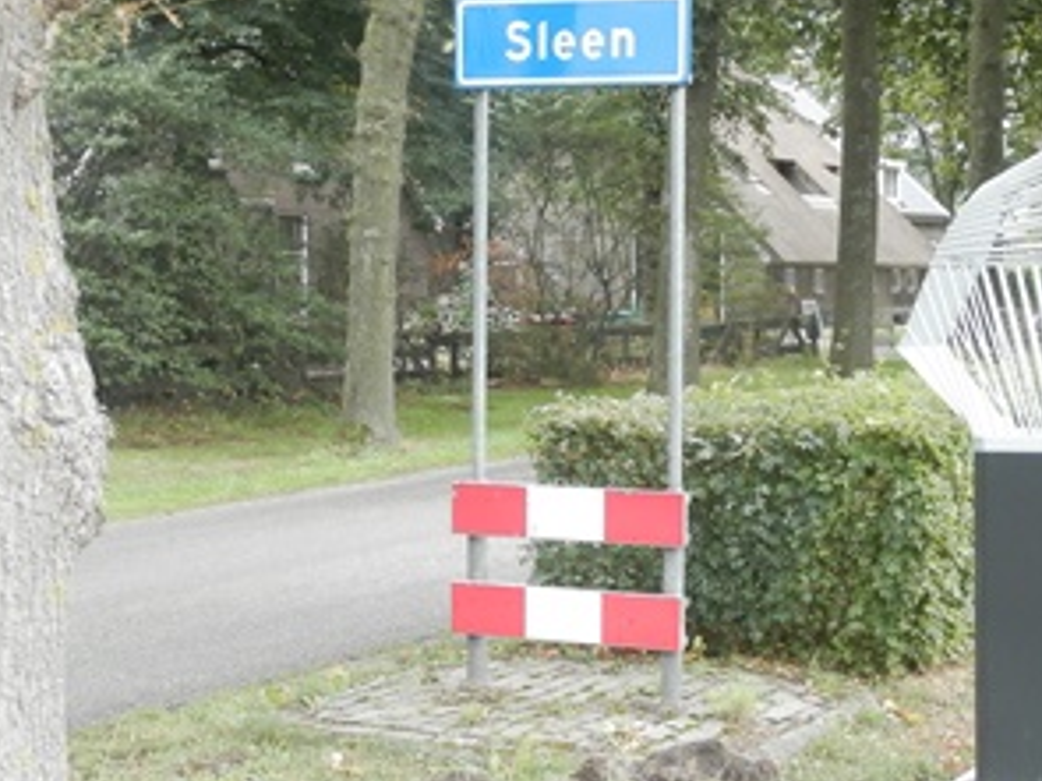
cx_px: 664
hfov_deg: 24.9
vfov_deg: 18.9
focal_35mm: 78
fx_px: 2347
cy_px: 486
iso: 200
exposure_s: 1/80
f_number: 3.6
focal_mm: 8.2
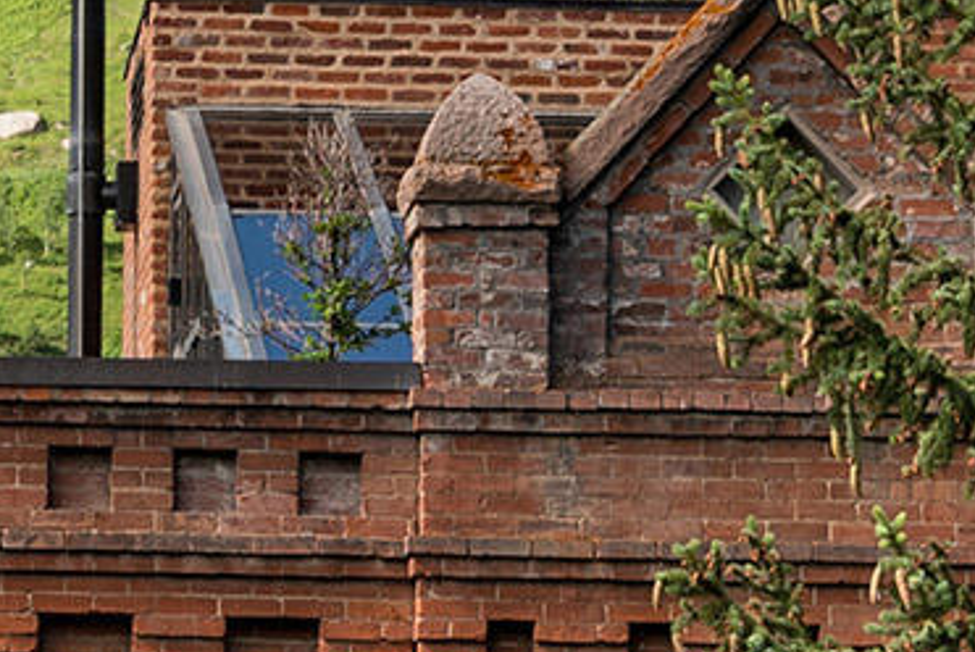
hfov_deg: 5.8
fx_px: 9459
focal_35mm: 349
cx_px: -980
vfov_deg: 3.9
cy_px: -1044
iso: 100
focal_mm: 48
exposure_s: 1/200
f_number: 7.1
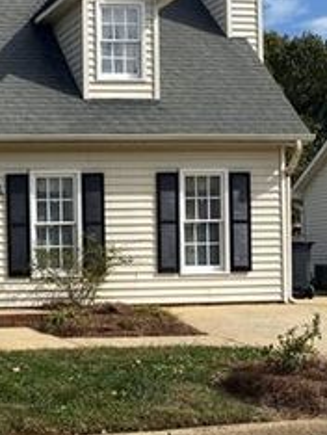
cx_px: -85
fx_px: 930
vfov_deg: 26.2
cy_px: 278
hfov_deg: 18.7
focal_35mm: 74
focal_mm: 4.25
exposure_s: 1/3610
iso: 32
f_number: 1.8
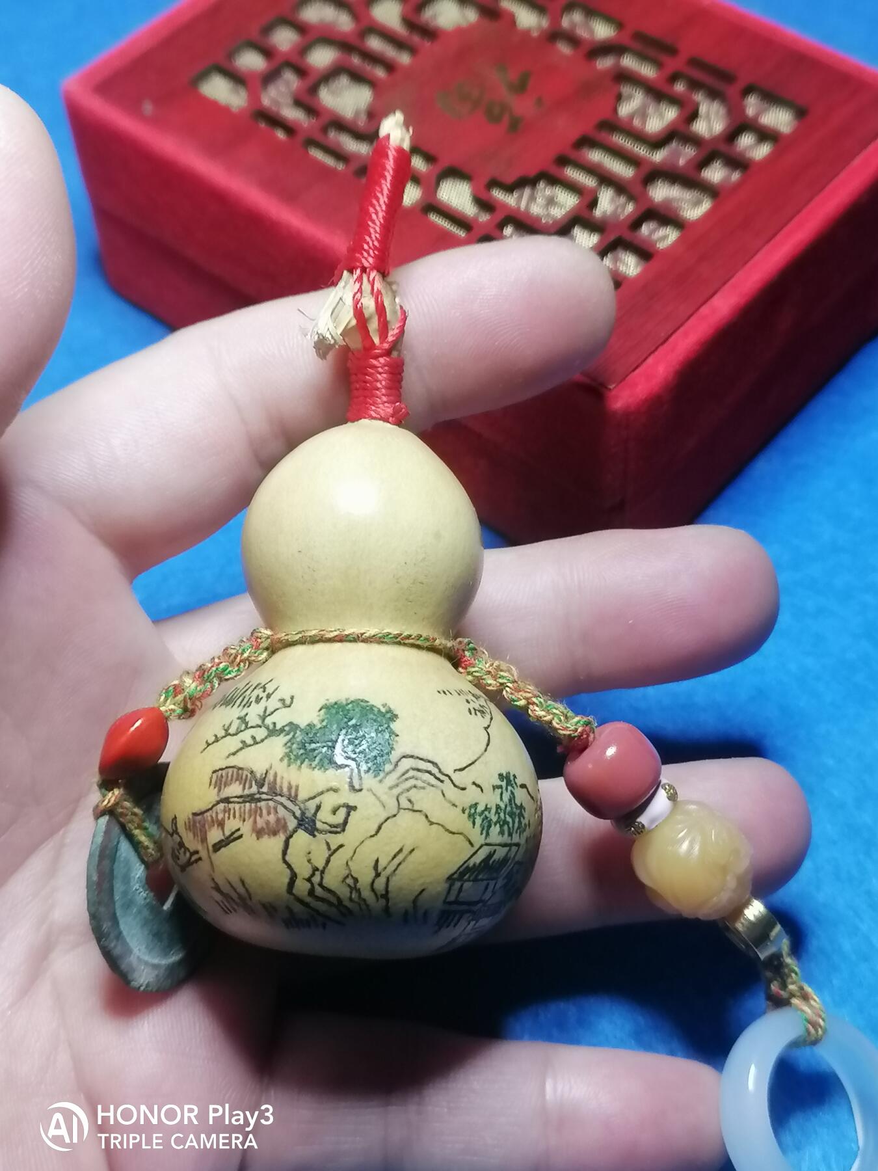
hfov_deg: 27.5
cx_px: 439
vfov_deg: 36.2
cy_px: 586
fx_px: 1792
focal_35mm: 53
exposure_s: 1/33.3
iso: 200
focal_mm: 5.4
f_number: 1.8
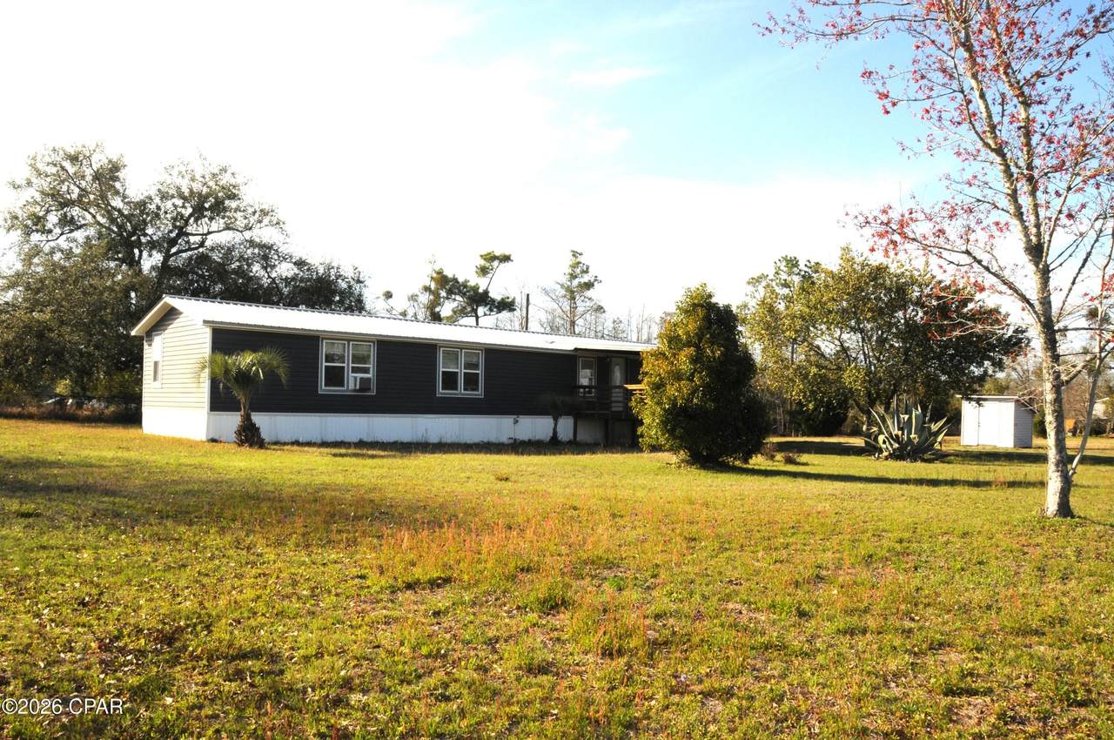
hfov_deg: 67.4
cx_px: 557
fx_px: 834
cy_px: 370
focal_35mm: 27
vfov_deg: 47.8
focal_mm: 18
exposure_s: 1/250
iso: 400
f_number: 16
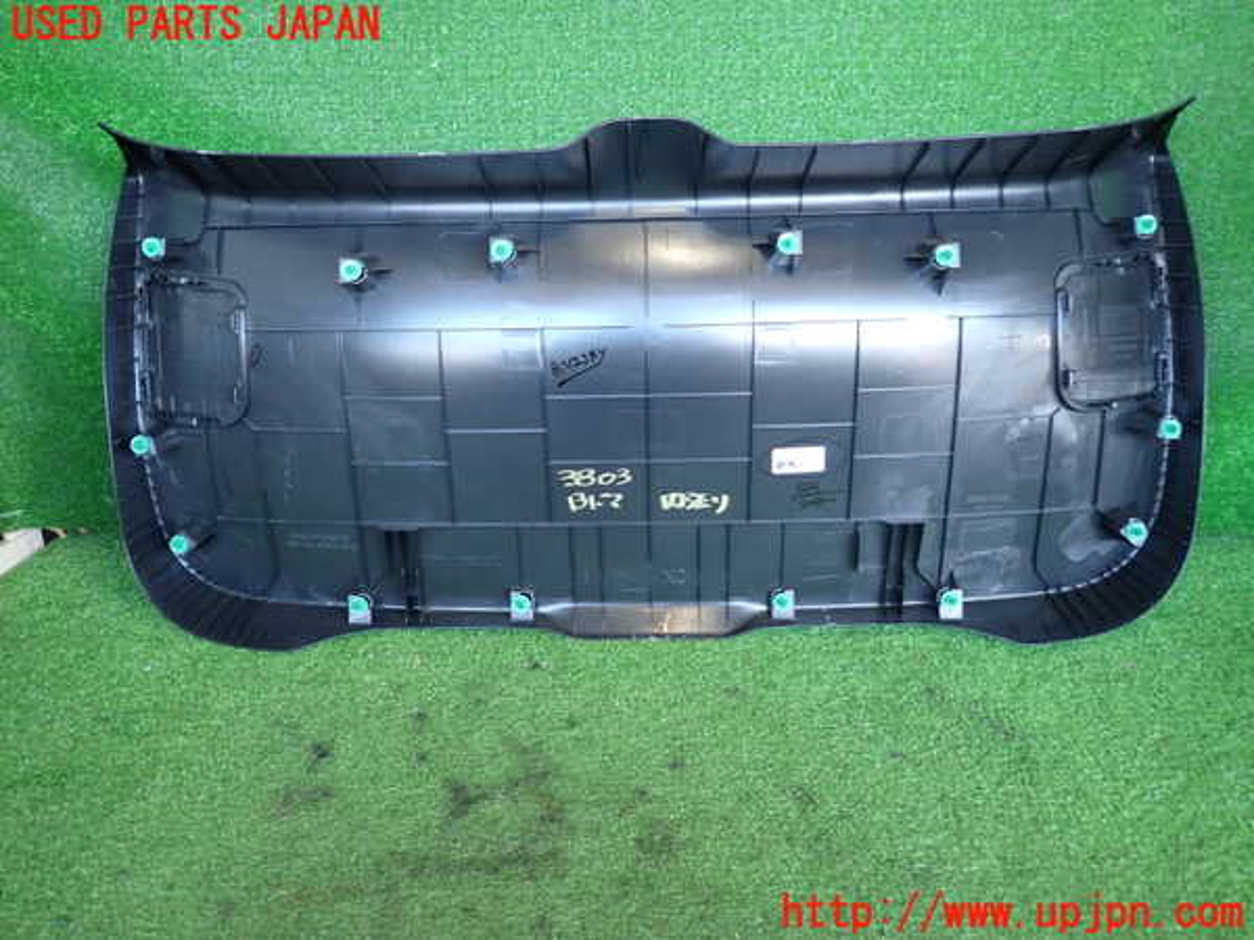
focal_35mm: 25
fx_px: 906
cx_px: 627
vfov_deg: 54.9
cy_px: 470
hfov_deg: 69.4
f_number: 2
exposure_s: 1/30
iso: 200
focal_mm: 4.5
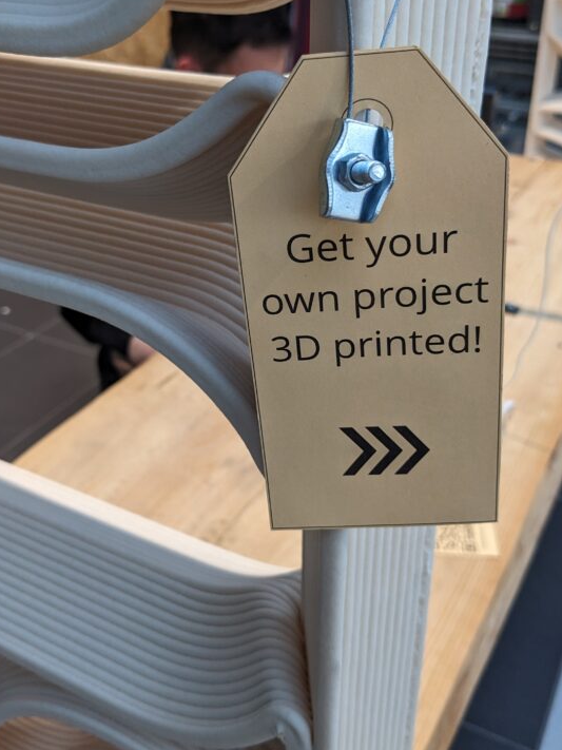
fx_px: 823
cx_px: 284
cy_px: 316
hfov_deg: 37.7
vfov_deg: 48.8
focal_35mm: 38
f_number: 1.73
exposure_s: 1/49.9
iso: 155
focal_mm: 4.38
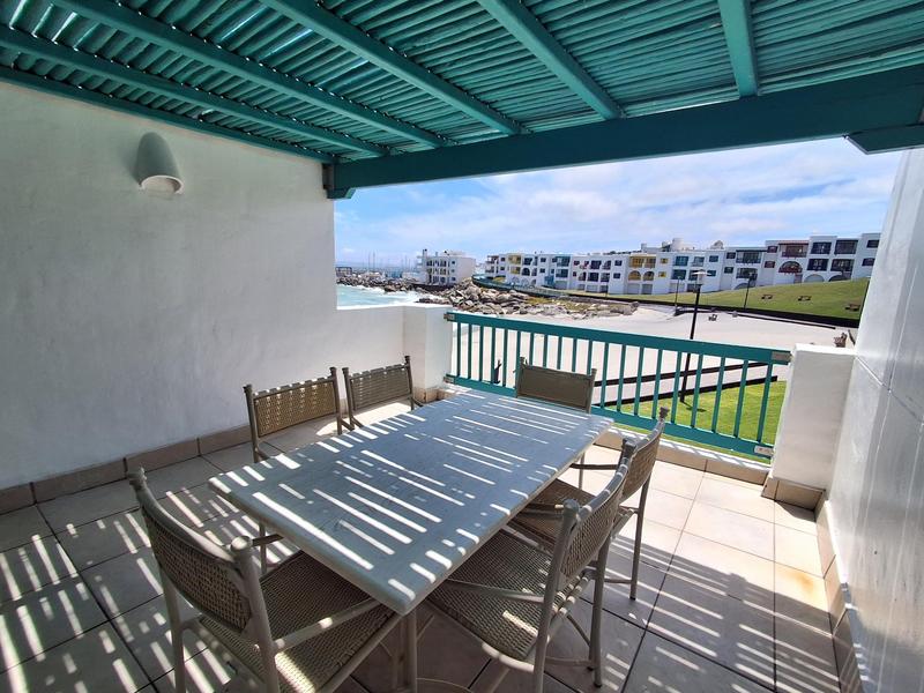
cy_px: 346
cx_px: 462
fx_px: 427
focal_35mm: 16
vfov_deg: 78.1
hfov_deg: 94.5
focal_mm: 1.64
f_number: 2.2
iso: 40
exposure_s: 1/1357
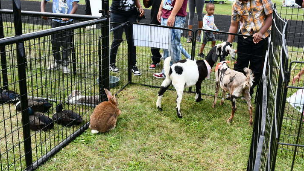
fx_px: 323
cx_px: 167
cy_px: 60
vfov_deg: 29.6
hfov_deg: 50.4
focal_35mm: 40
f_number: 8
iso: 200
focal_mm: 23
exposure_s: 1/250
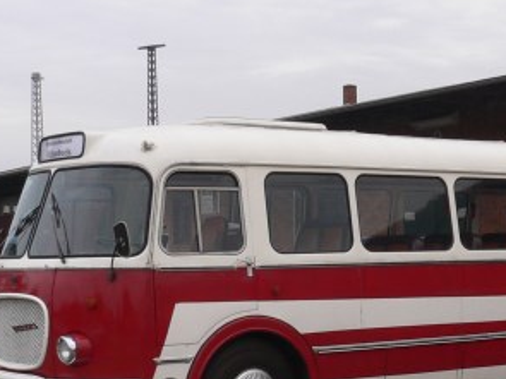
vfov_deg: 17.7
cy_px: 253
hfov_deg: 23.2
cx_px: 412
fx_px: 1213
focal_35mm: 83
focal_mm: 5.8
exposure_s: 1/200
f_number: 5.6
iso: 100
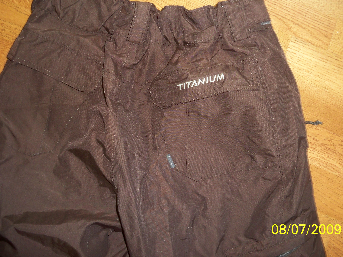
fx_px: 396
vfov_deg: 35.9
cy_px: 120
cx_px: 175
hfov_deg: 46.8
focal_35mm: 40
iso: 200
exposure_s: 1/30
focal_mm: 6.3
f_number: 3.1
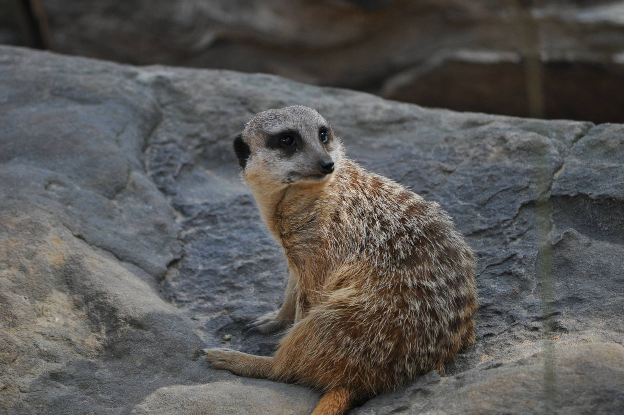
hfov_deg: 6.9
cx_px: 312
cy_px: 208
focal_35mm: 300
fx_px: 5194
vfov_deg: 4.6
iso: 800
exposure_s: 1/800
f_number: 5.6
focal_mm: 200
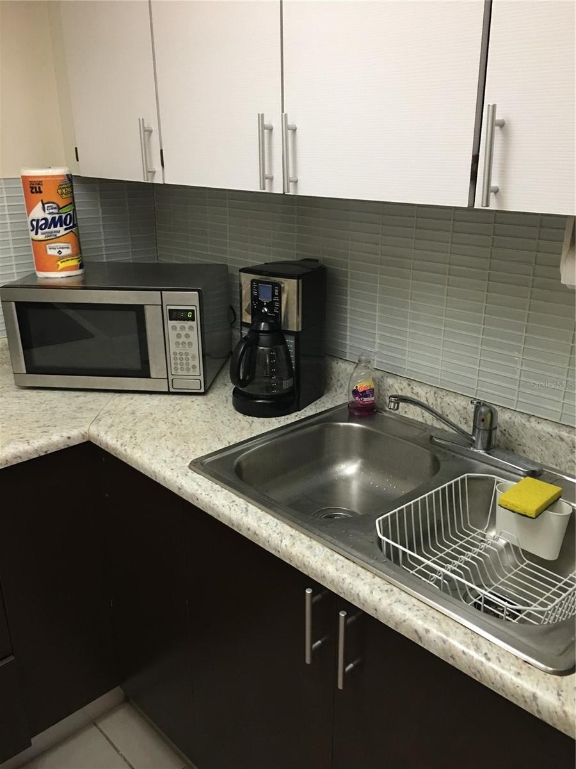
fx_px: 643
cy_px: 384
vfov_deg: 61.7
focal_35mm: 29
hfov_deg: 48.2
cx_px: 288
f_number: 2.2
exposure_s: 1/10
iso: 80
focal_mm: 4.15
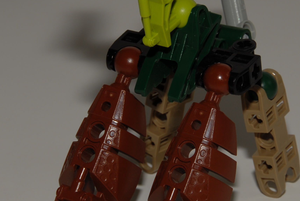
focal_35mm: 304
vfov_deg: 4.5
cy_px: 60
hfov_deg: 6.8
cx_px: 146
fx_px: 2537
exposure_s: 1/60
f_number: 11
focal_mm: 90
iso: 100
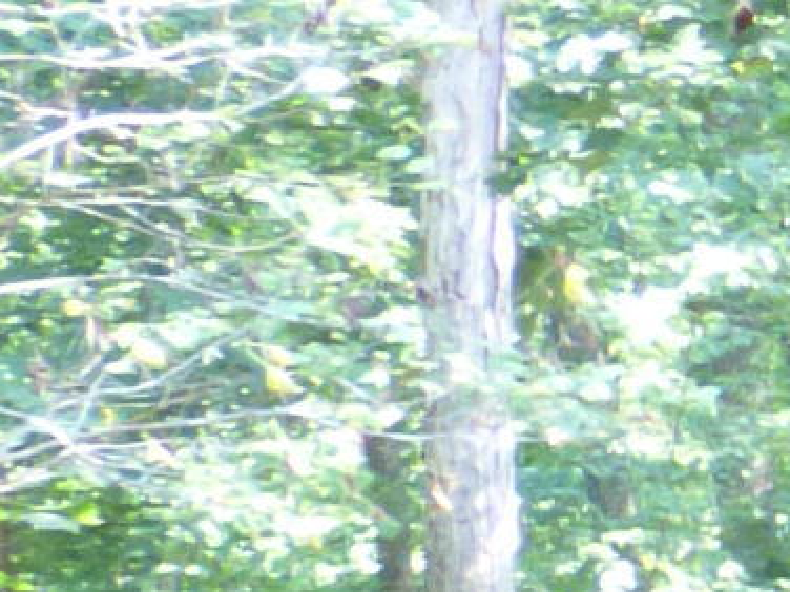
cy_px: 699
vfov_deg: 5.2
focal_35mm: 287
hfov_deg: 6.2
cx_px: 2580
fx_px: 6550
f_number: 3.4
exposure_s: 1/60
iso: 320
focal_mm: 6.18
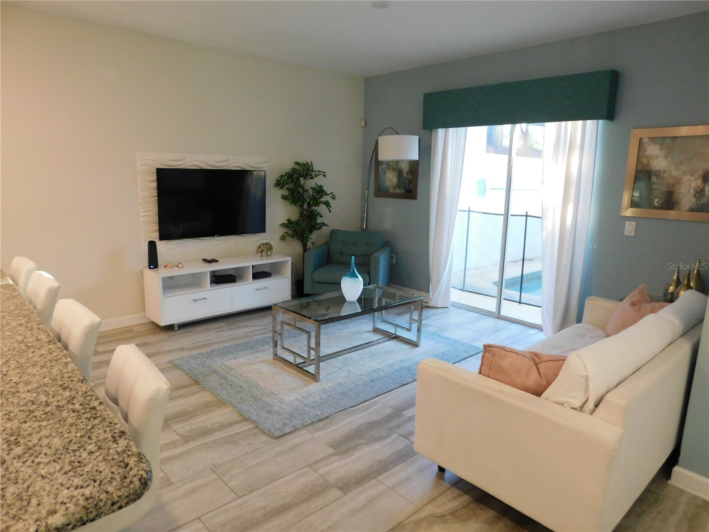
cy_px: 266
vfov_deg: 58.9
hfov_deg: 73.9
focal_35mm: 23
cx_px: 354
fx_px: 471
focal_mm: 4
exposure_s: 1/30
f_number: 3
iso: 400
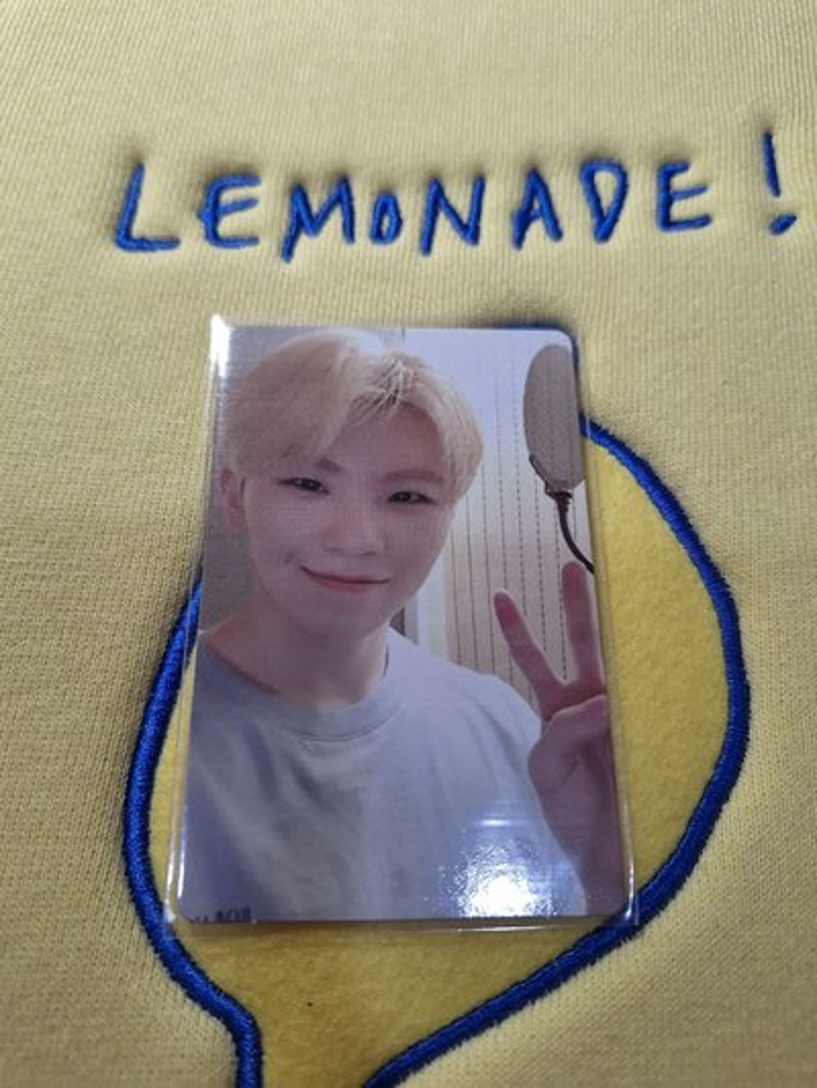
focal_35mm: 23
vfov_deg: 73.9
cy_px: 544
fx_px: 723
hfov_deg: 58.9
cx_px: 408
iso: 50
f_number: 1.8
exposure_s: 1/60
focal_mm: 5.54
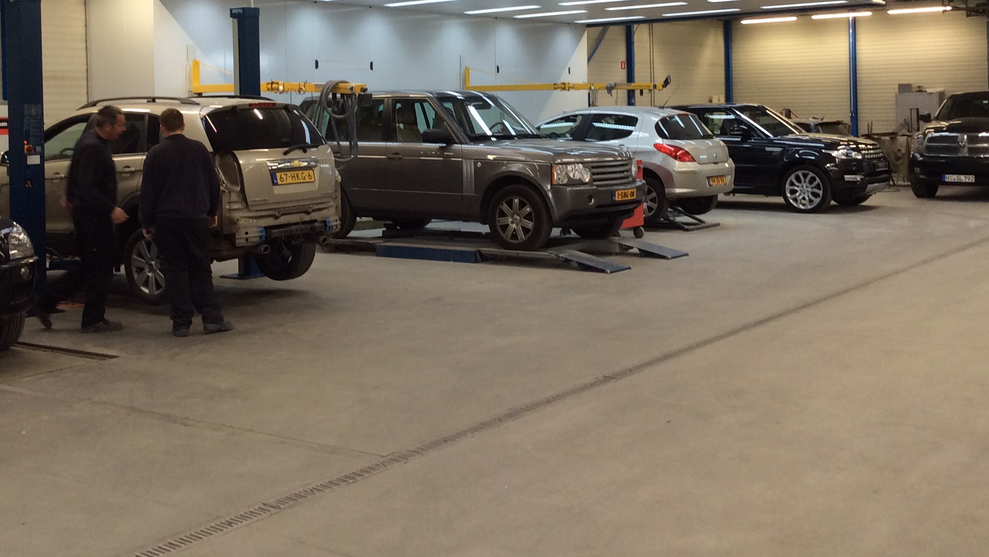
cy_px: 105
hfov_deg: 43.7
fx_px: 1233
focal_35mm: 47
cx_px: 459
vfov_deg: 25.0
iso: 32
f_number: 2.4
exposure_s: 1/40
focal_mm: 3.3
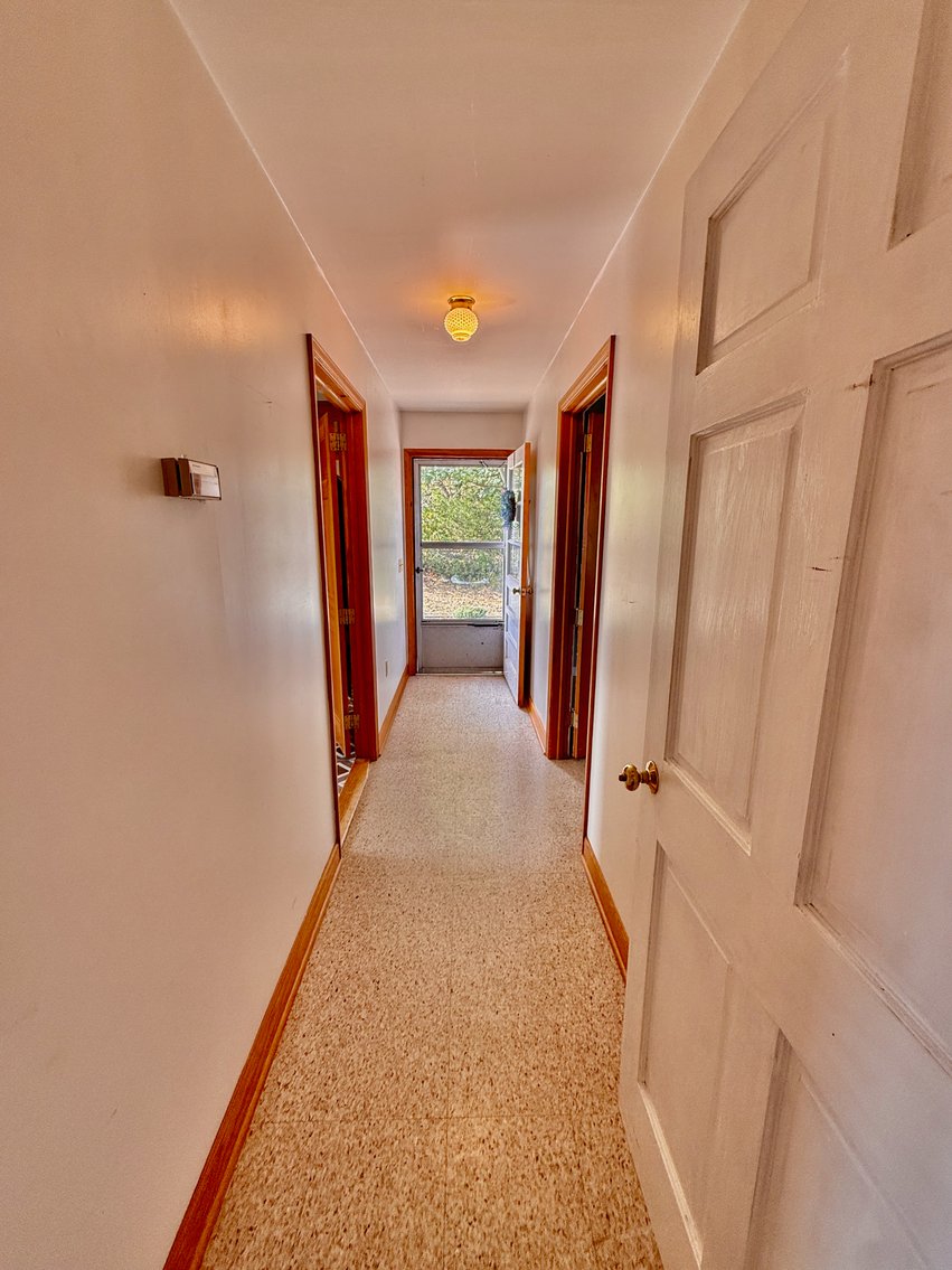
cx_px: 476
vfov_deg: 102.1
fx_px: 513
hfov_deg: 85.7
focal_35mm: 14
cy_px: 635
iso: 80
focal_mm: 2.22
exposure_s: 1/99
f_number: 2.2
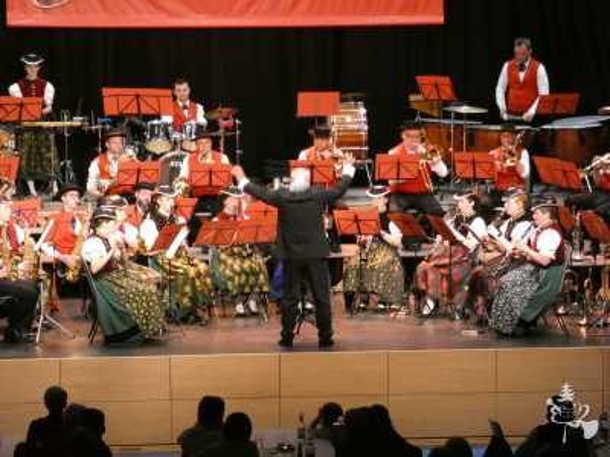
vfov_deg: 8.8
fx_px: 2978
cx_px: 305
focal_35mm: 169
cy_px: 228
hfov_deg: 11.7
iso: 1600
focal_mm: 30.2
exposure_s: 1/50
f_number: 5.5
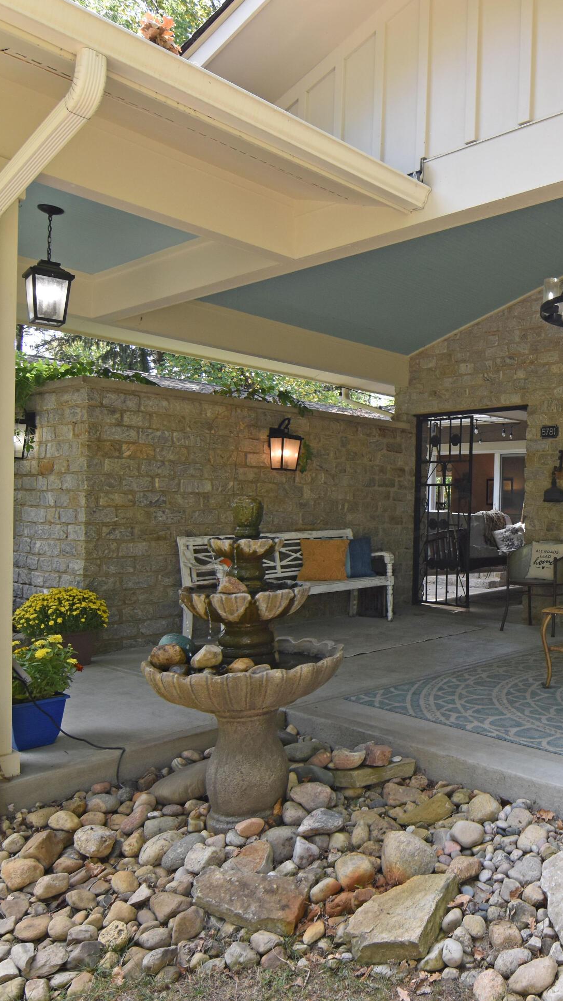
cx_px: 550
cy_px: 515
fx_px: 712
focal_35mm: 27
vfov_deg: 70.2
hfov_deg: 38.8
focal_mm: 11
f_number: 5
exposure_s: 1/250
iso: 400
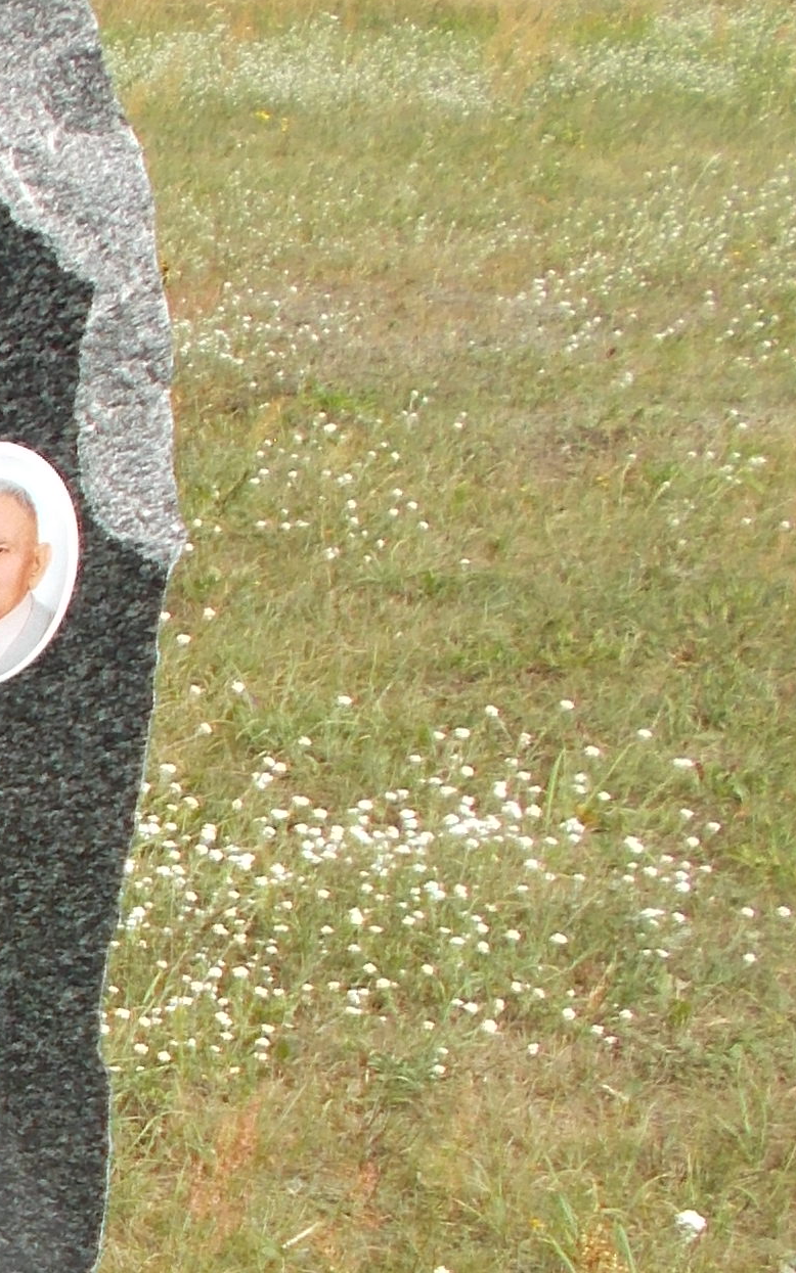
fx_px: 3541
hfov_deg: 11.1
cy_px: 1069
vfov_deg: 20.1
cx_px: -996
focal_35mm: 102
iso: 80
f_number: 3.2
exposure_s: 1/400
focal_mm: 4.6
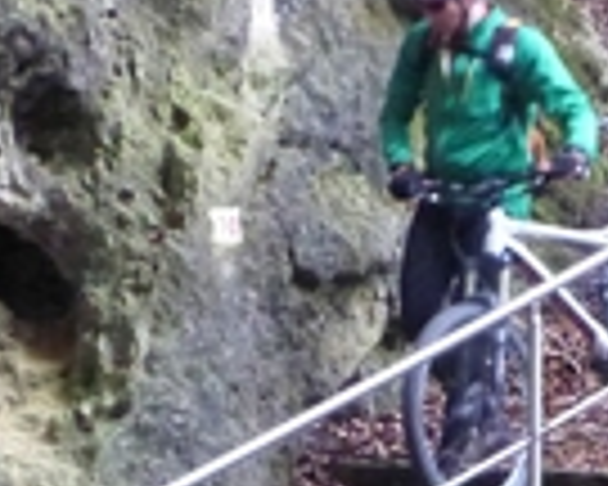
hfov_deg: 8.4
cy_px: 297
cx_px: 410
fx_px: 4157
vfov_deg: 6.7
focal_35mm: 231
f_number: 5.6
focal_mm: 14.3
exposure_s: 1/60
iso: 1600
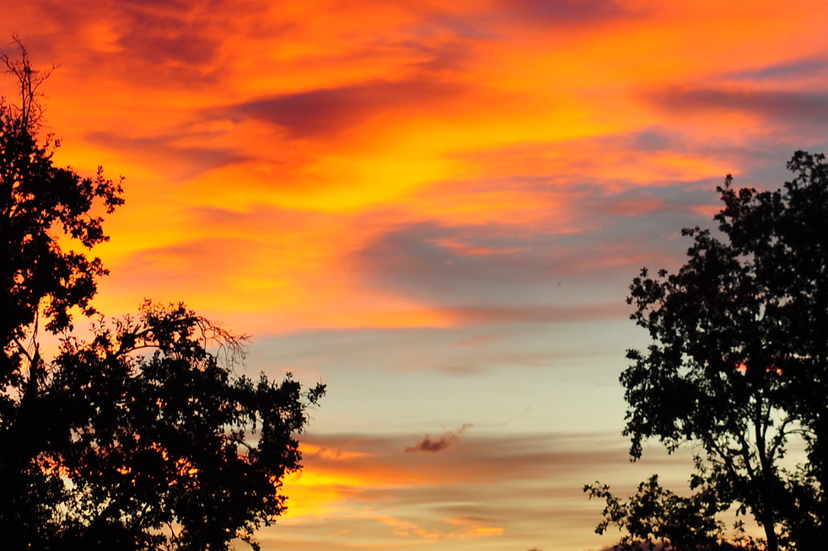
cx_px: 327
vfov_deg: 8.0
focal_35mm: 171
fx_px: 3931
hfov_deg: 12.0
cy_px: 96
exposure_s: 1/80
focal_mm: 70
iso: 400
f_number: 4.5
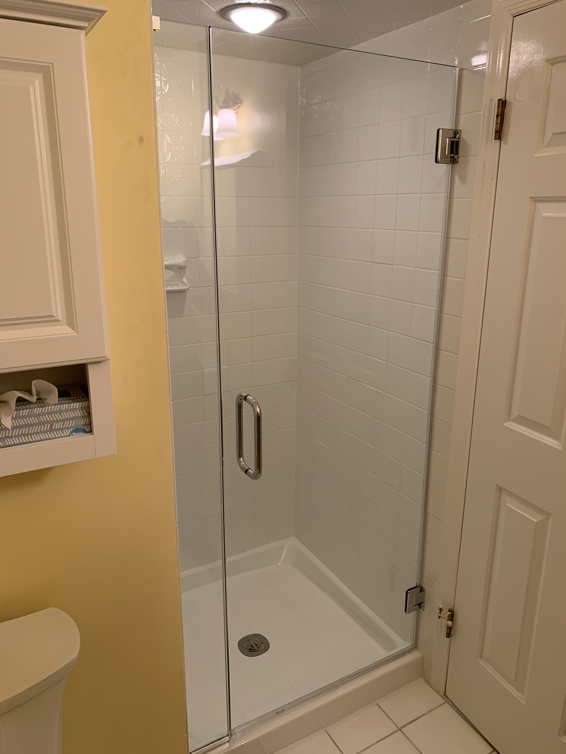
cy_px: 377
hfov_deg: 53.1
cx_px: 283
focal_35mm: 26
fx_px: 567
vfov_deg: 67.3
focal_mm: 4.25
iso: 80
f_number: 1.8
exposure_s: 1/60
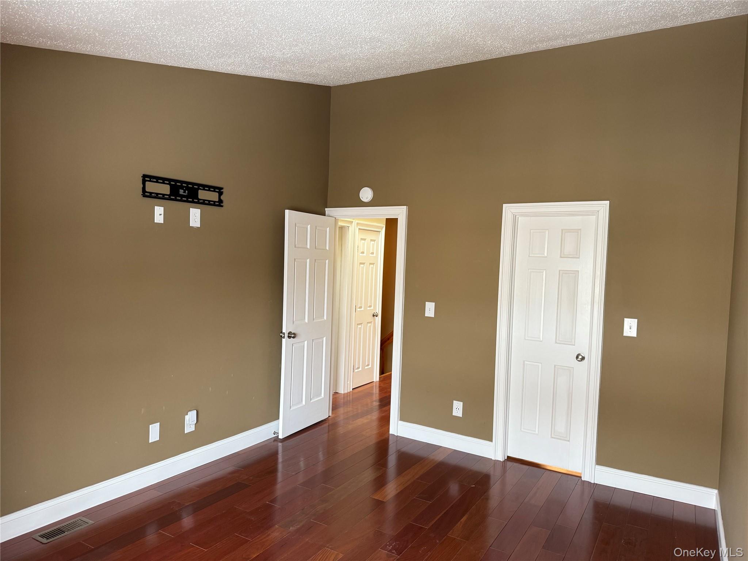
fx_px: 519
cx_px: 374
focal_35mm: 24
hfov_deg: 71.6
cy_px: 280
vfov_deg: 56.8
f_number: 1.78
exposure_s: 1/72
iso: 200
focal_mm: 6.76
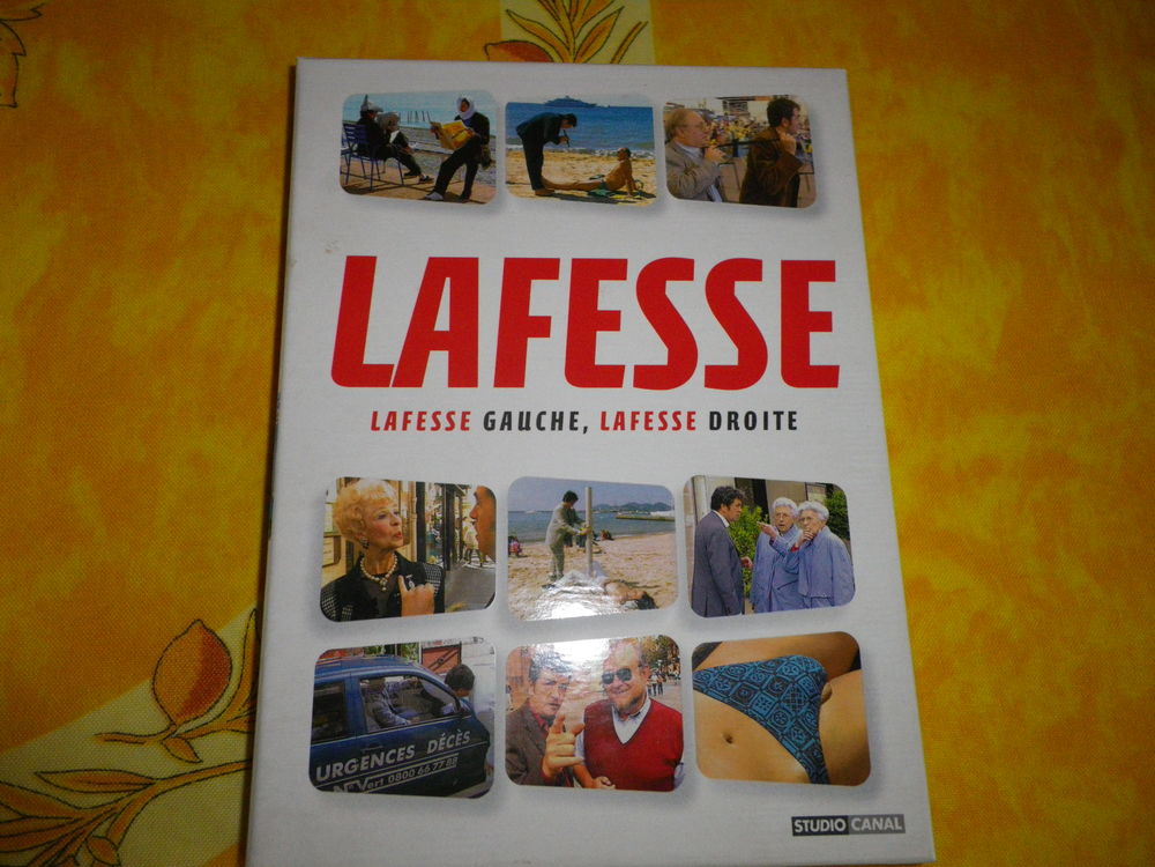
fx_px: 934
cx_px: 578
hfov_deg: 63.4
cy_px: 434
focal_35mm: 28
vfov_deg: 49.7
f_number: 7
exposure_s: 1/60
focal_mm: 4.9
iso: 250
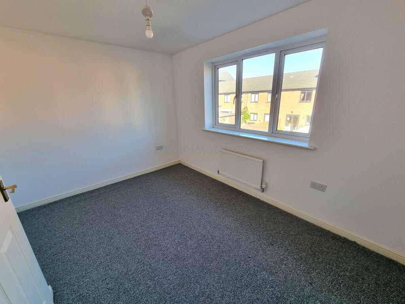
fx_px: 152
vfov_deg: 89.9
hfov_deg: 106.2
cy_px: 152
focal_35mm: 13
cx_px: 202
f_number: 2.2
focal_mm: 2.2
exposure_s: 1/60.2
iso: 50
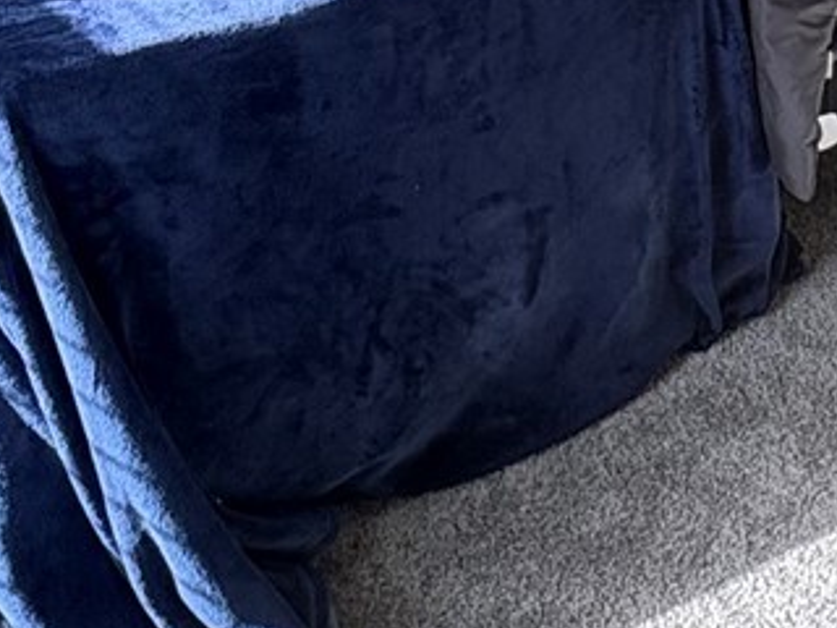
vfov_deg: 16.4
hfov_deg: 26.0
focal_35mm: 70
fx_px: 1693
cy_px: -599
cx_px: 879
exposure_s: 1/99
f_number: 2.2
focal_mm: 2.22
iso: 64
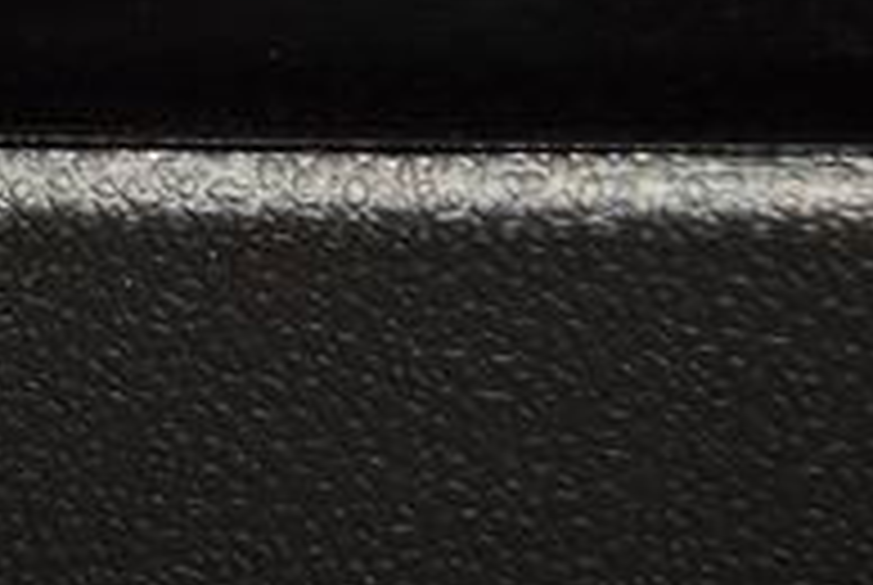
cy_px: -695
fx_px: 13431
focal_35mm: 553
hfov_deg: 3.7
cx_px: -1350
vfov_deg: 2.5
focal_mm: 70
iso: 100
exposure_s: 1/125
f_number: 8
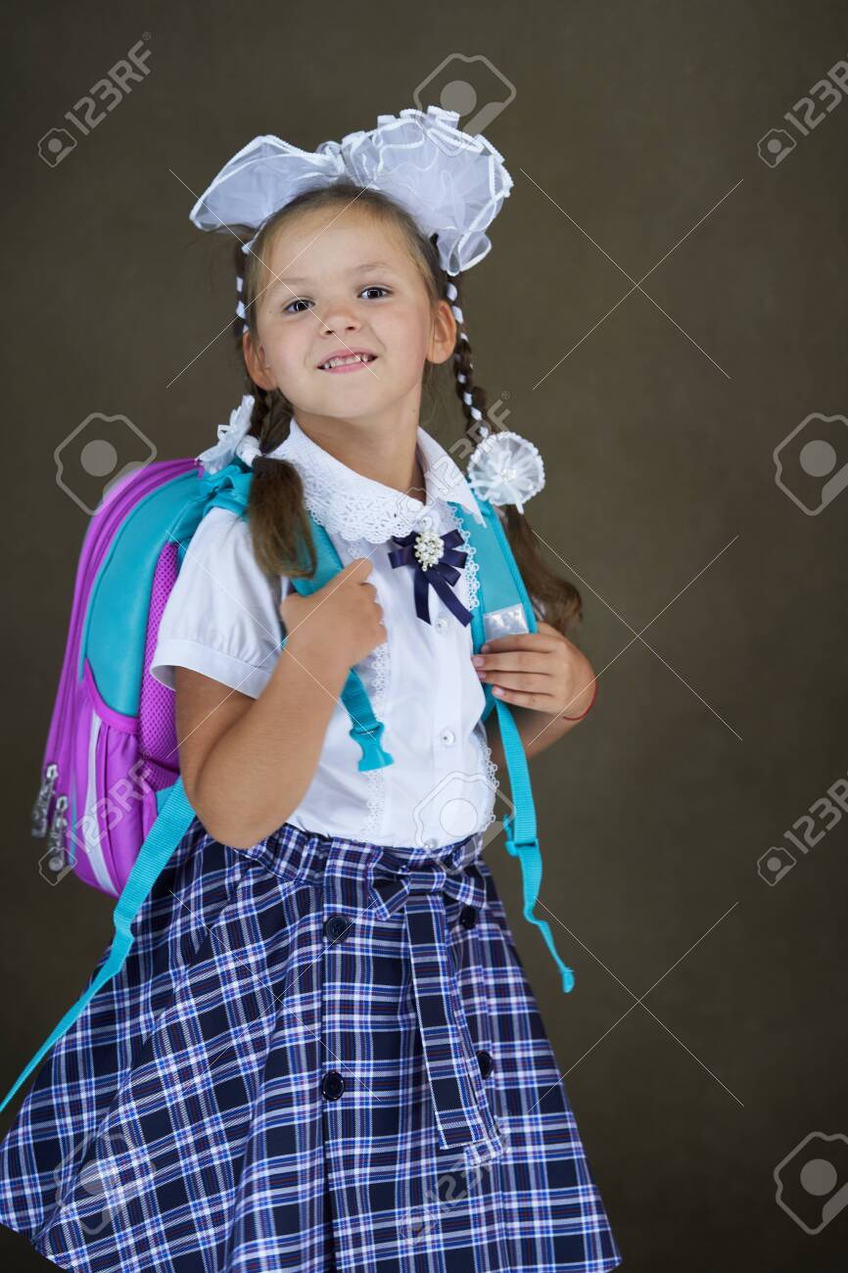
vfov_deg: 18.1
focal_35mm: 113
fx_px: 3994
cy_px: 636
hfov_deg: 12.1
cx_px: 424
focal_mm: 113
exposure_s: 1/160
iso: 1000
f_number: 4
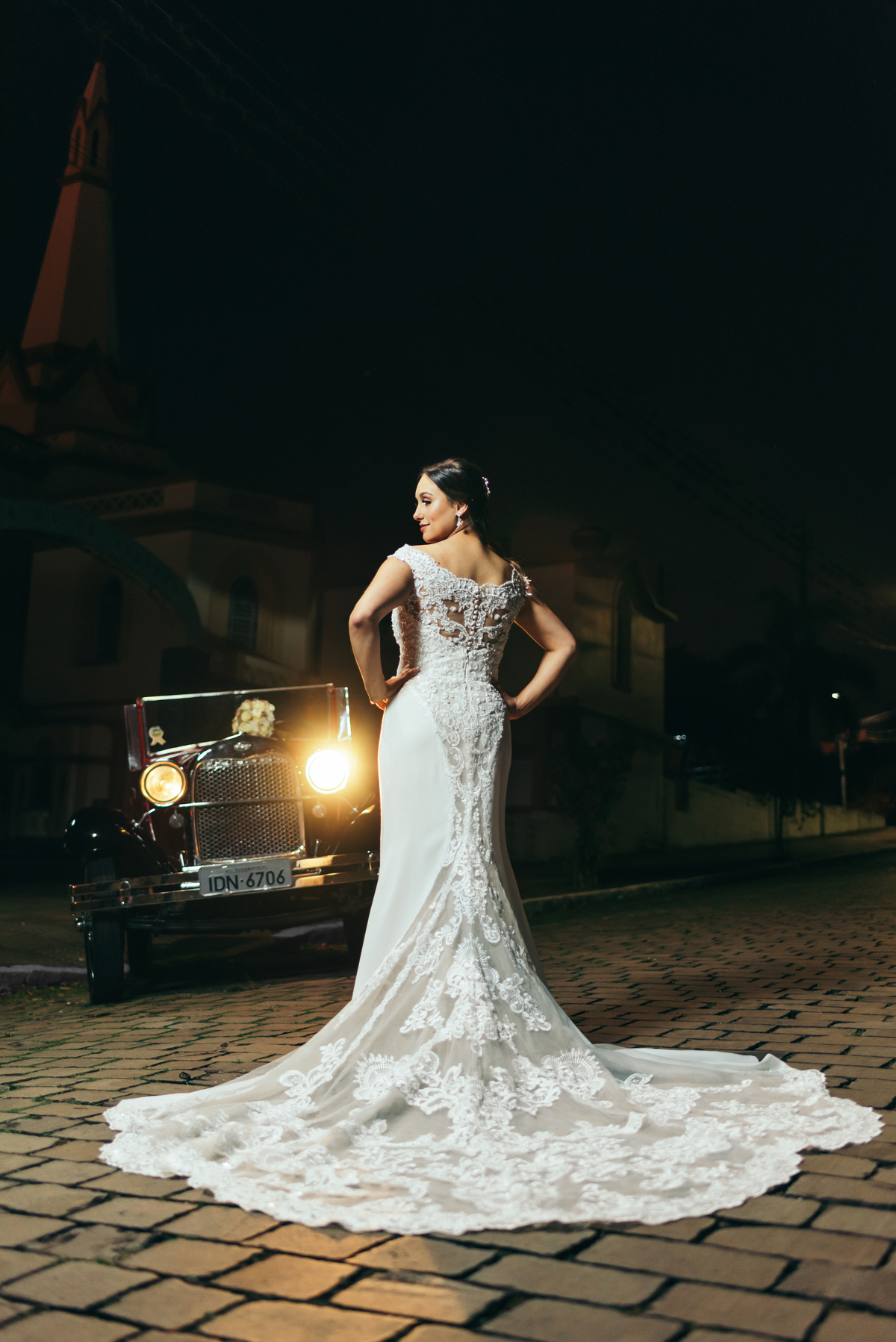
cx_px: 448
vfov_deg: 54.4
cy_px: 671
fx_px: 1306
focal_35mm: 35
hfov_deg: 37.9
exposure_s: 1/250
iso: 400
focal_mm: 35
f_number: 1.8
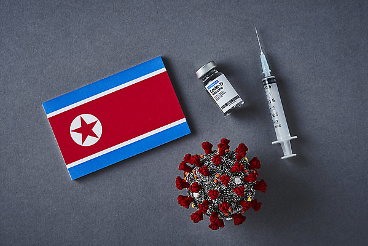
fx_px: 1074
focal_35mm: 105
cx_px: 184
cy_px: 123
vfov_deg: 13.1
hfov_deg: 19.4
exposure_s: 1/125
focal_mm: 105
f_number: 20
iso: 100
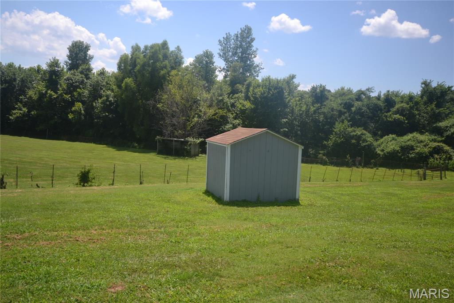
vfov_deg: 43.6
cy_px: 152
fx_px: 378
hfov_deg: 61.9
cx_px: 227
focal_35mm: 30
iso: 140
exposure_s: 1/125
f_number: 5.6
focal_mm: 20
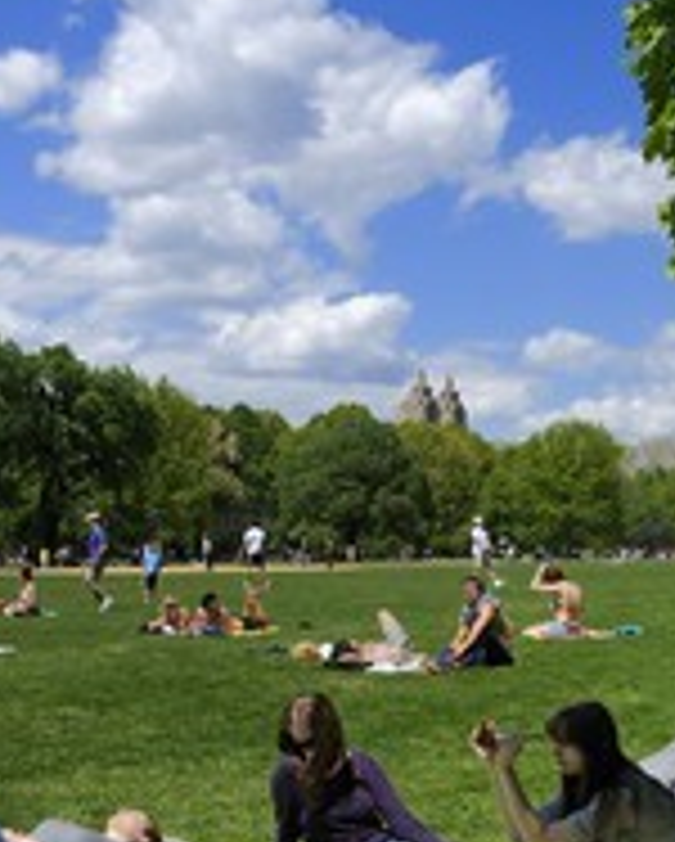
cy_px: 482
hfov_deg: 24.7
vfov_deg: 30.9
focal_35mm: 61
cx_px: 144
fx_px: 1521
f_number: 10
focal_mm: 29
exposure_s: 1/400
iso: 200
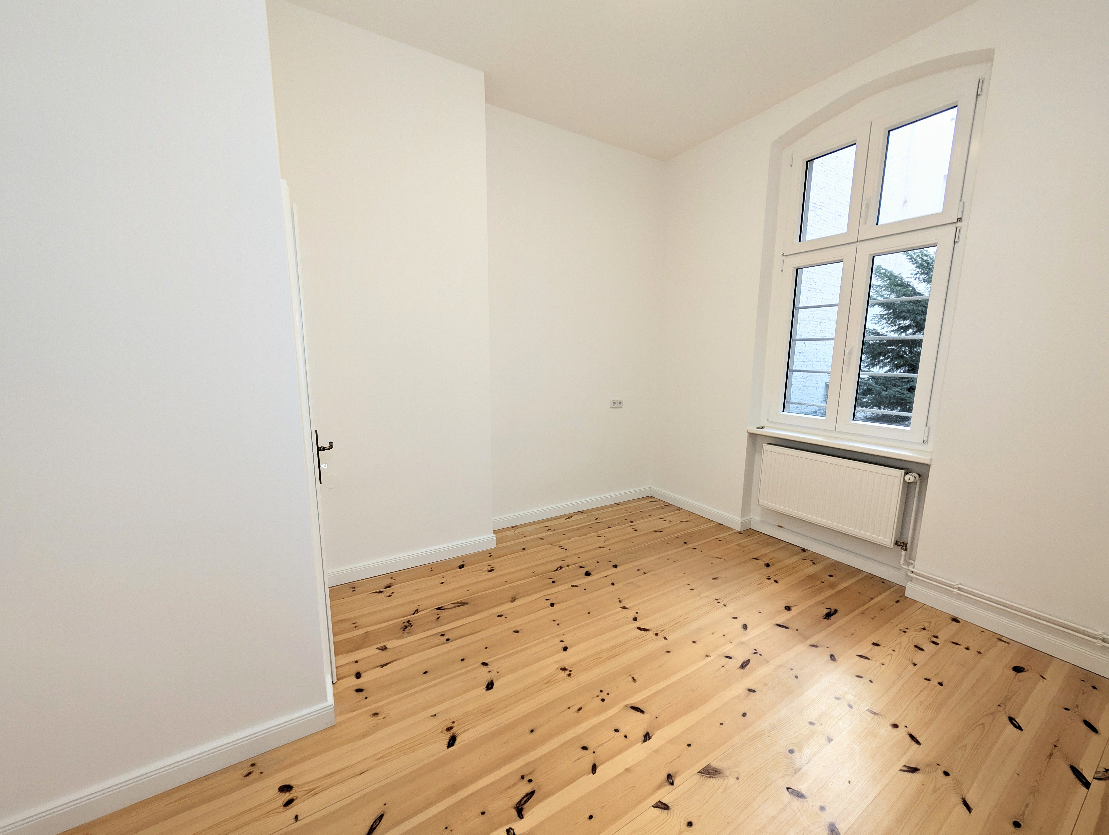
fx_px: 385
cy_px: 418
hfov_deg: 110.5
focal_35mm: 12
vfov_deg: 94.6
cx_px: 554
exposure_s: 1/108
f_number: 1.7
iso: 55
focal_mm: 2.02
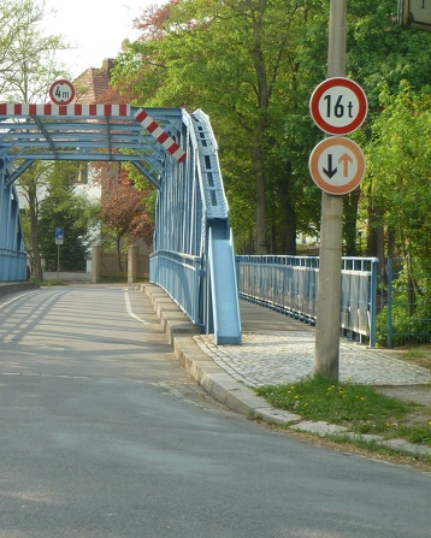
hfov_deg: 14.9
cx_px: 39
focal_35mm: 102
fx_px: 1625
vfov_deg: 18.8
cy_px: 284
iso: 80
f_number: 3.9
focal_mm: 9.7
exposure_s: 1/200
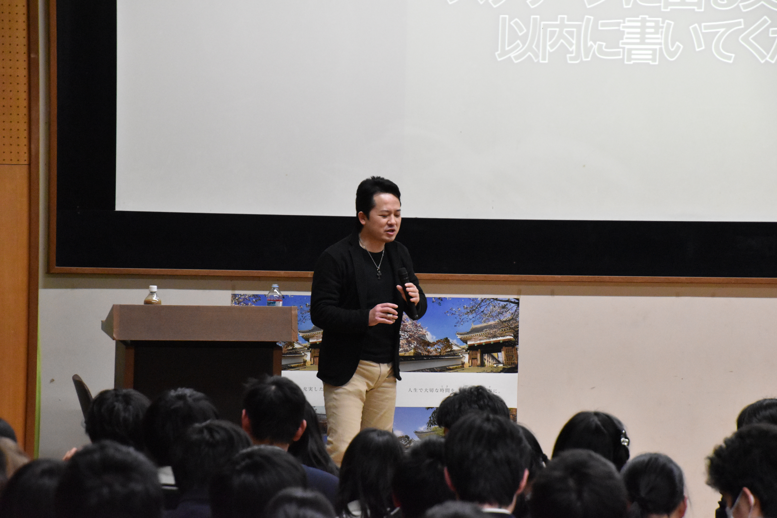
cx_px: 388
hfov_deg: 12.5
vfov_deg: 8.3
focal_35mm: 165
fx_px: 3561
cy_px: 259
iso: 6400
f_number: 5.6
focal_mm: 110
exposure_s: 1/125
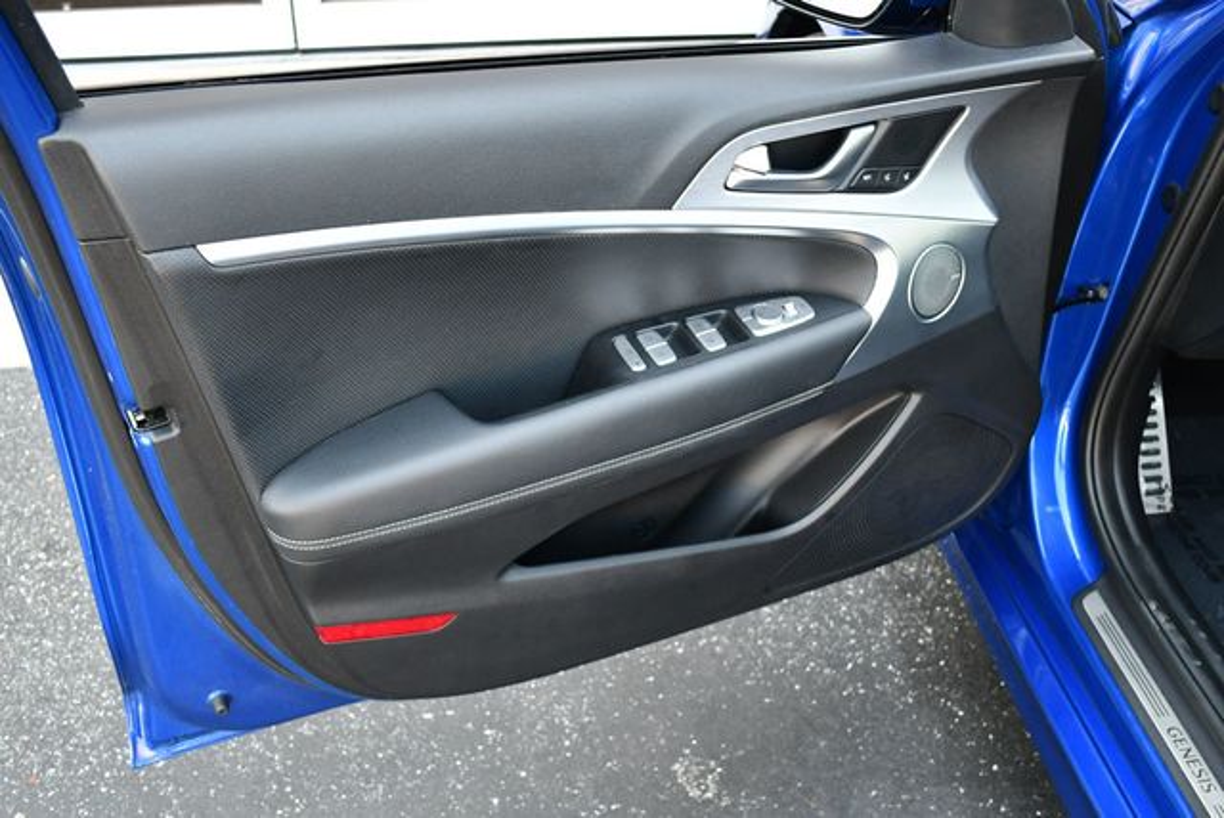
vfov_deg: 36.9
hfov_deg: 53.1
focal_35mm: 36
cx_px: 612
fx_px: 1225
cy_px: 409
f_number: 3.5
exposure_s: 1/250
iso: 720
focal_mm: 18
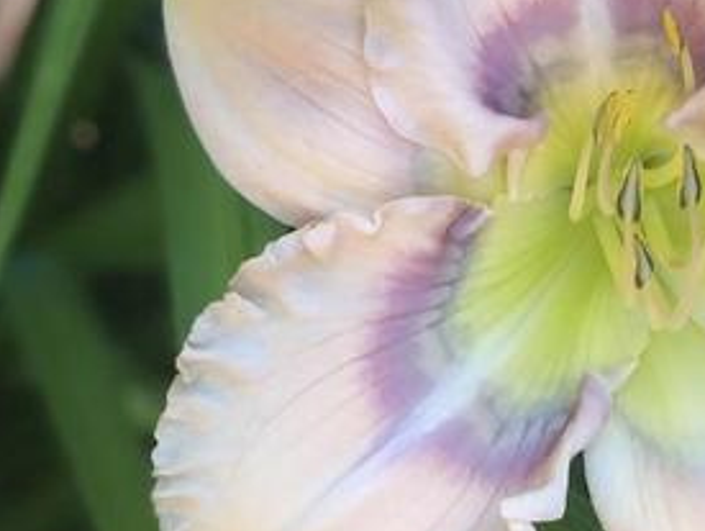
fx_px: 4221
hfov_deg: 9.5
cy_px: -121
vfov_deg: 7.1
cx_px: 538
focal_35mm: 207
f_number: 2.8
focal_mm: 6.6
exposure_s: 1/60
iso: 25
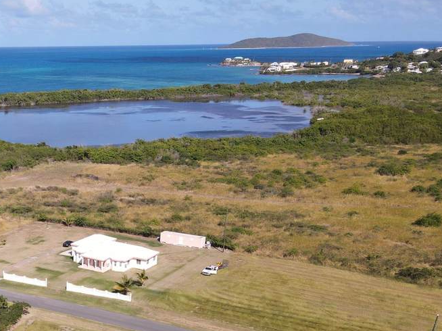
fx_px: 600
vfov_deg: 29.1
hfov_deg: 36.8
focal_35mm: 47
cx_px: 12
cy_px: 322
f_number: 2.8
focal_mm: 4.5
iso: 100
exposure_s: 1/50
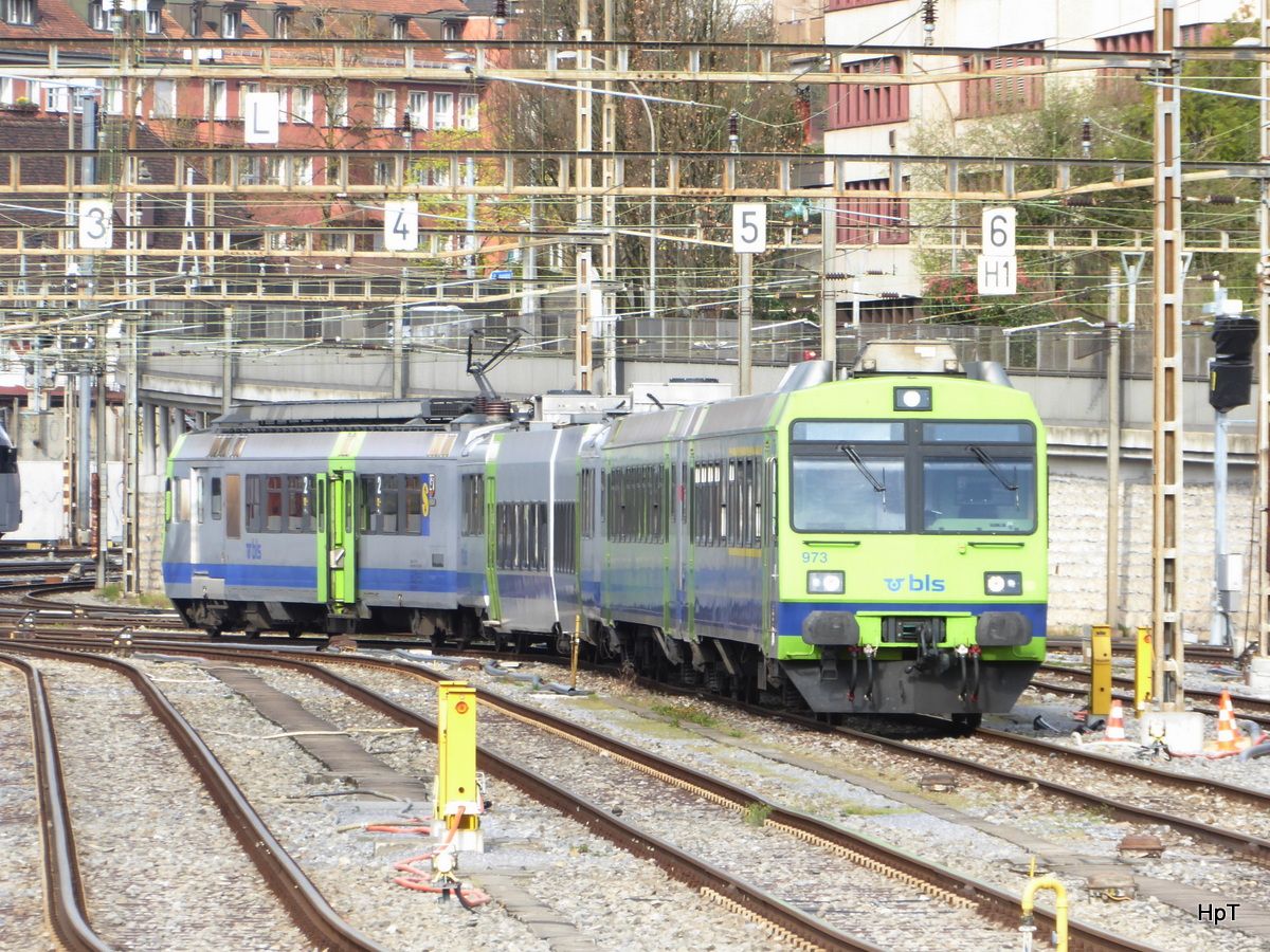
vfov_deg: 3.1
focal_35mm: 479
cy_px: 476
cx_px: 635
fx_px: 17574
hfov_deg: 4.1
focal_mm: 77.3
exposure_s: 1/100
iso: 100
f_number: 6
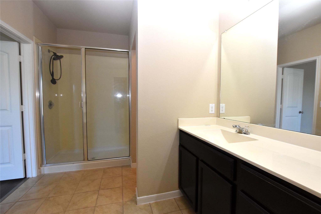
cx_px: 160
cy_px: 107
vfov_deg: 77.3
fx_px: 134
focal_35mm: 15
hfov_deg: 100.4
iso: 1600
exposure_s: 1/200
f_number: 5.6
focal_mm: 10
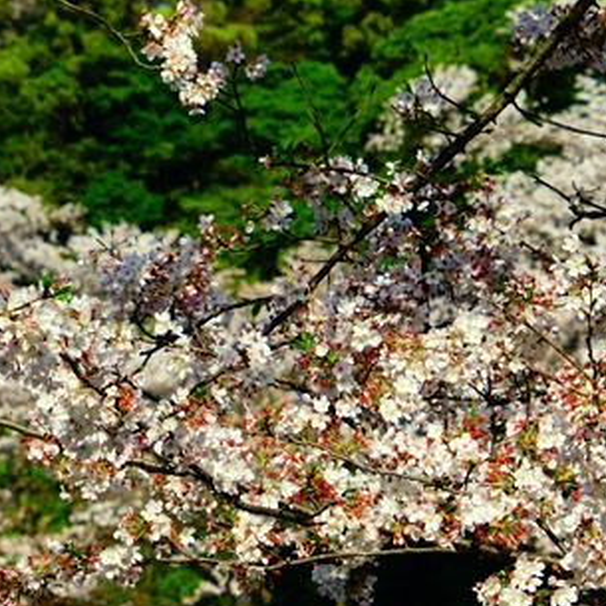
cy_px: 538
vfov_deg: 6.8
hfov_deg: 6.8
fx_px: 5092
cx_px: 224
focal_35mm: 257
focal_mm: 77
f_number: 7.1
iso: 125
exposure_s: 1/640
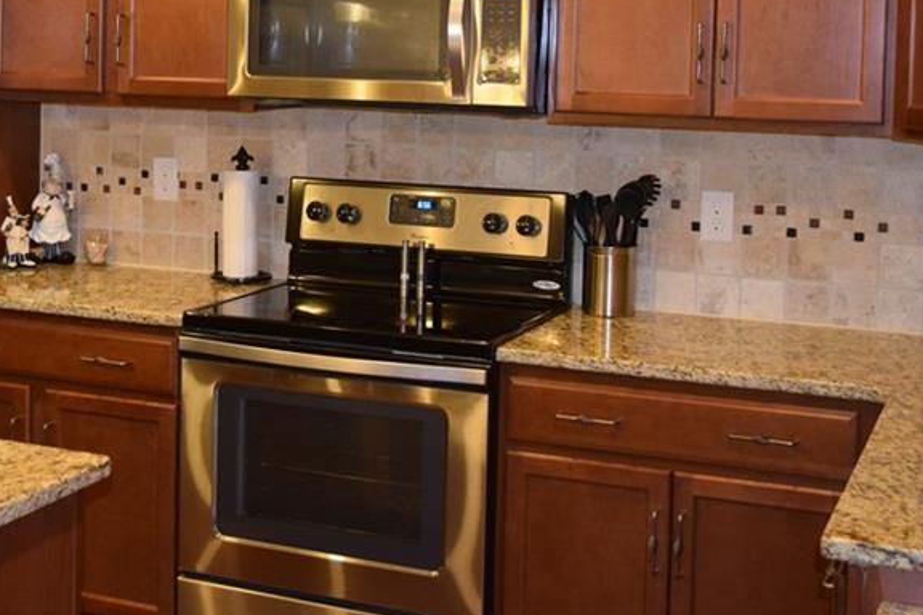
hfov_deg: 31.2
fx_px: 1641
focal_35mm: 64
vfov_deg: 21.0
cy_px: 120
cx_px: 300
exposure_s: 1/60
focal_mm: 24
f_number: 4
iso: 1400
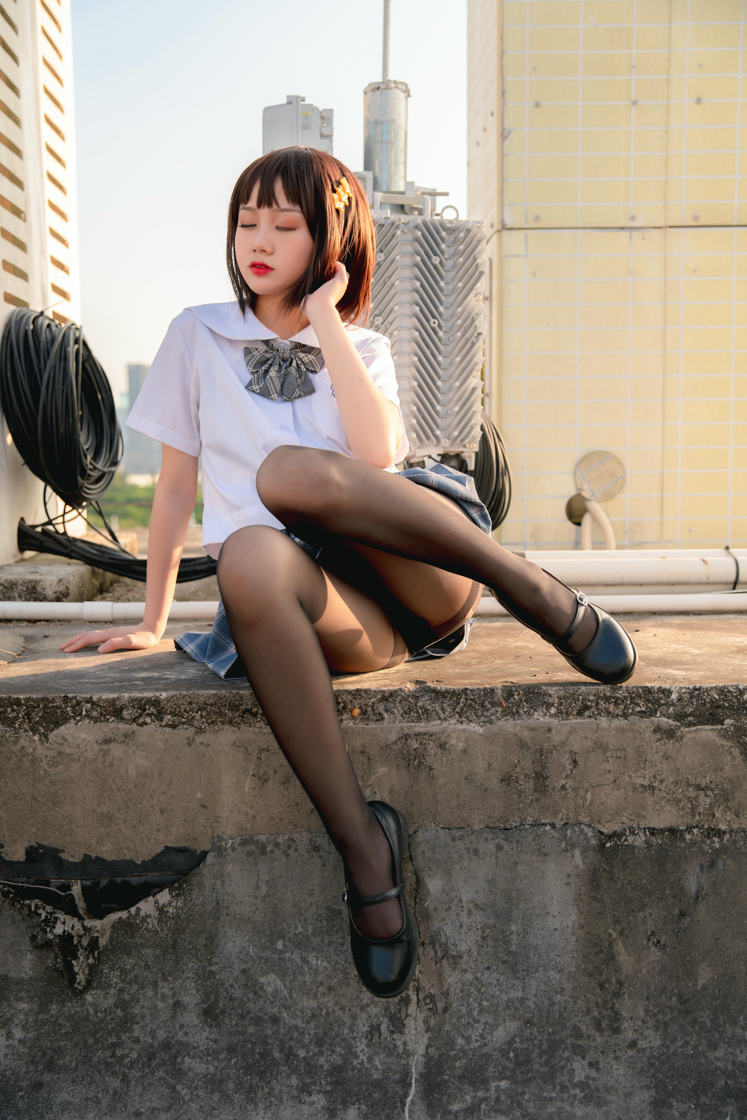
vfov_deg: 49.5
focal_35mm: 39
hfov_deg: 34.2
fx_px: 1213
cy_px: 560
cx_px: 374
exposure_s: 1/250
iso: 100
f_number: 3.5
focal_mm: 39
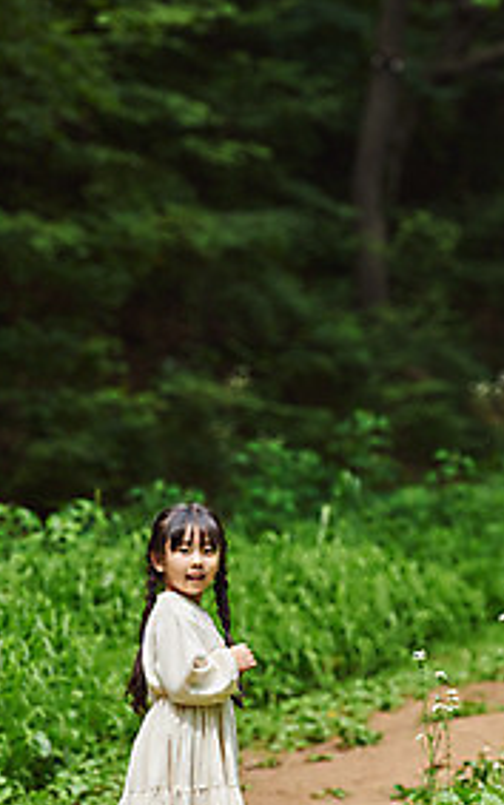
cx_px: 315
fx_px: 3229
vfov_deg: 14.2
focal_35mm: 147
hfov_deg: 8.9
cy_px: 489
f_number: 2.8
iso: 400
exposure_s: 1/2500
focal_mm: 102
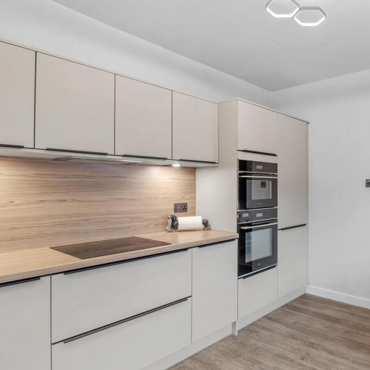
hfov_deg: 61.5
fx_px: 290
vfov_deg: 65.0
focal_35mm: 24
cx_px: 276
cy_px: 189
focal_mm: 16
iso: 250
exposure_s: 1/1.67
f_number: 9
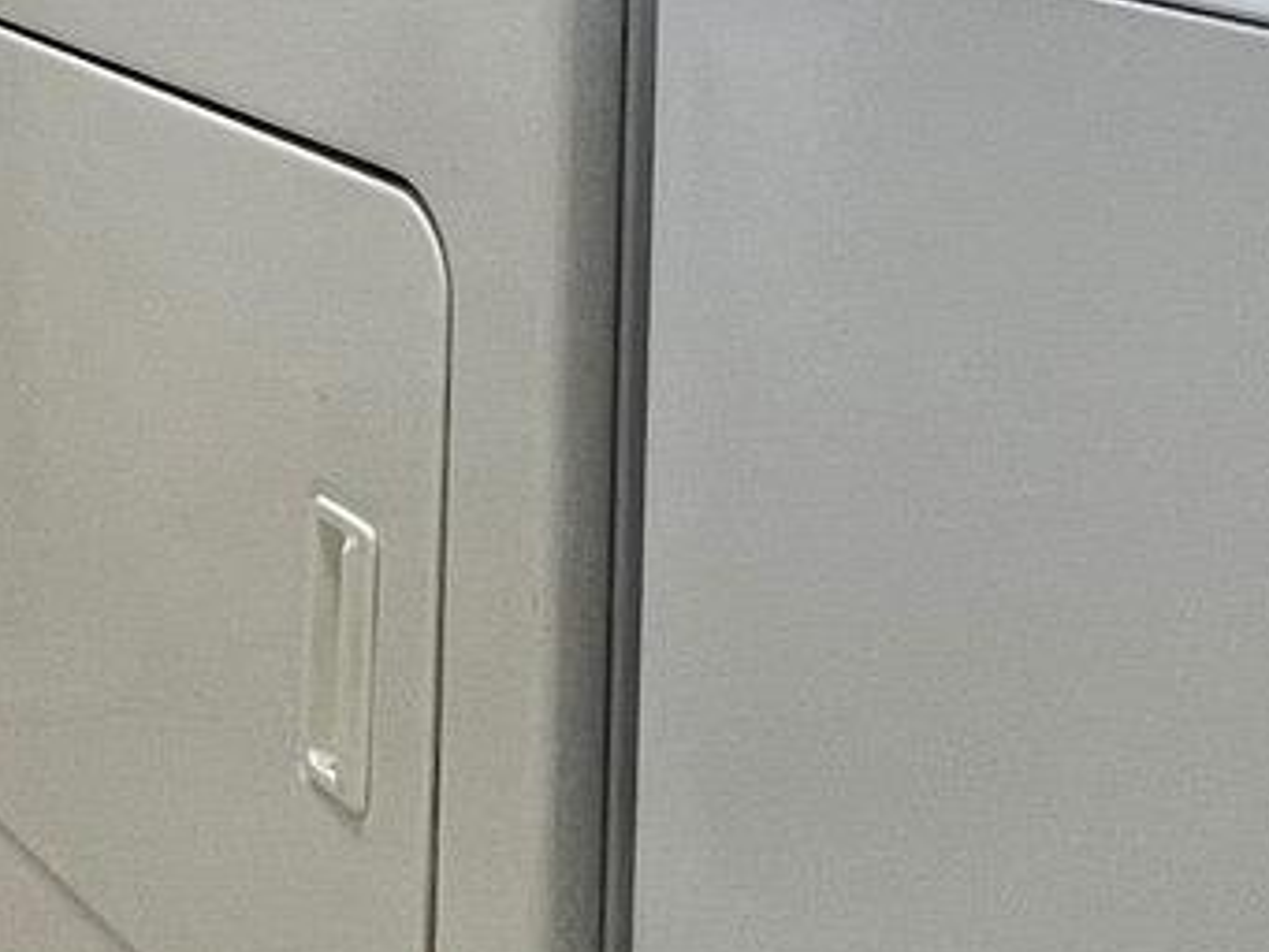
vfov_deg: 16.6
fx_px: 2860
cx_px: 45
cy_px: -602
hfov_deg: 24.1
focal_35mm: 78
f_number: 1.8
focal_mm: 1.57
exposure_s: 1/120
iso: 100
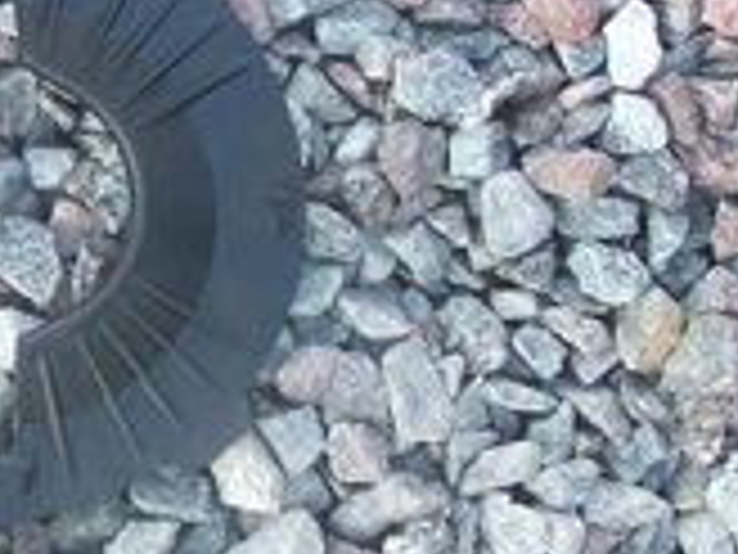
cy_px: -9
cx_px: -436
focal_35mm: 144
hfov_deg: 12.8
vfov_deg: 10.2
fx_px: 3070
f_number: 3.5
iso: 50
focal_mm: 7.7
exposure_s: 1/60
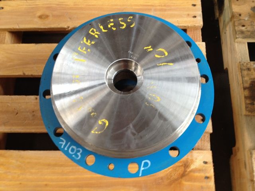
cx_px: 128
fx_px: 258
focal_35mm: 35
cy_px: 96
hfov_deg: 52.6
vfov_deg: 40.7
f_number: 2.4
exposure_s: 1/20
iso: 80
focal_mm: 4.28
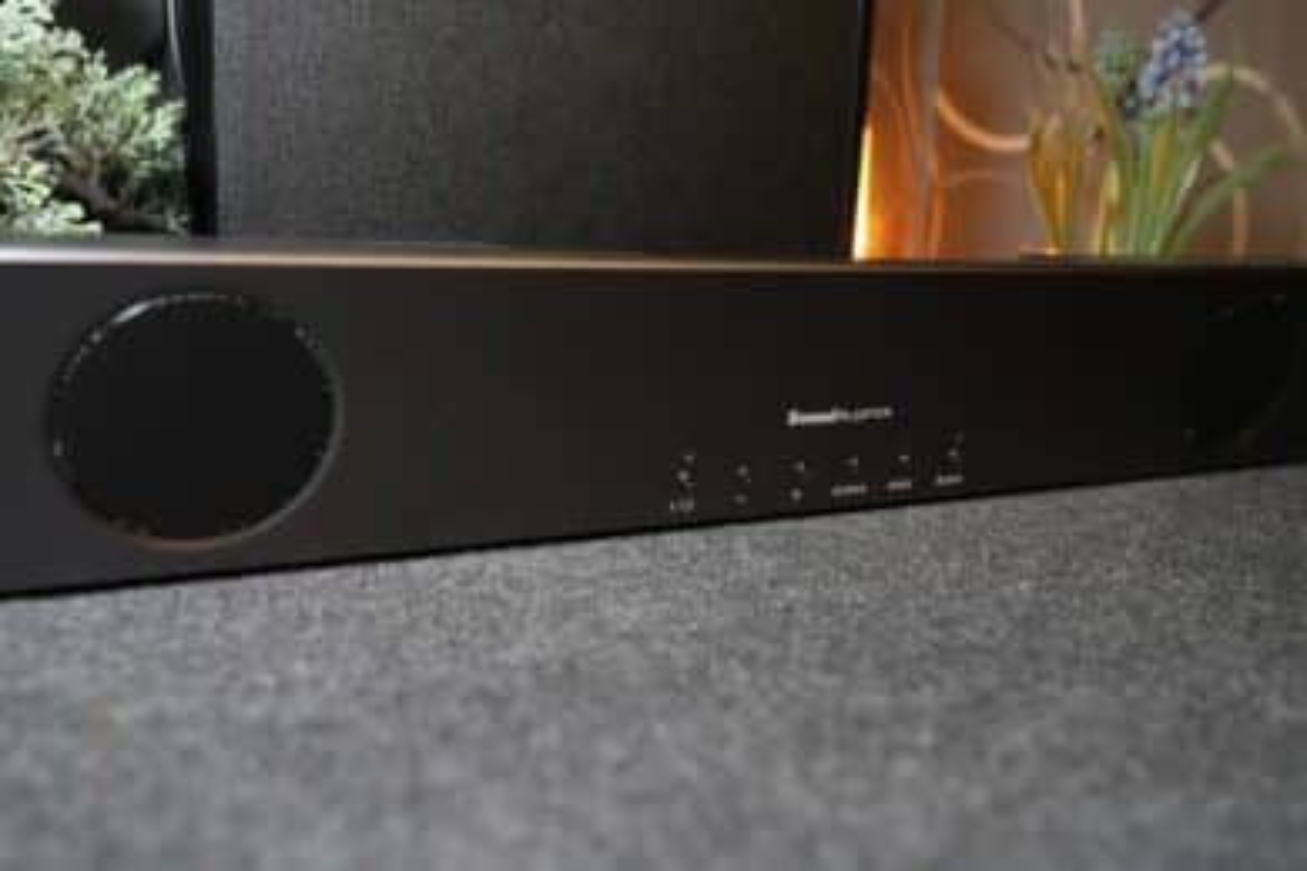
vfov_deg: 38.9
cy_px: 436
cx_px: 654
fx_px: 1234
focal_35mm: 34
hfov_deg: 55.8
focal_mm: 34
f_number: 5
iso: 800
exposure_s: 1/15
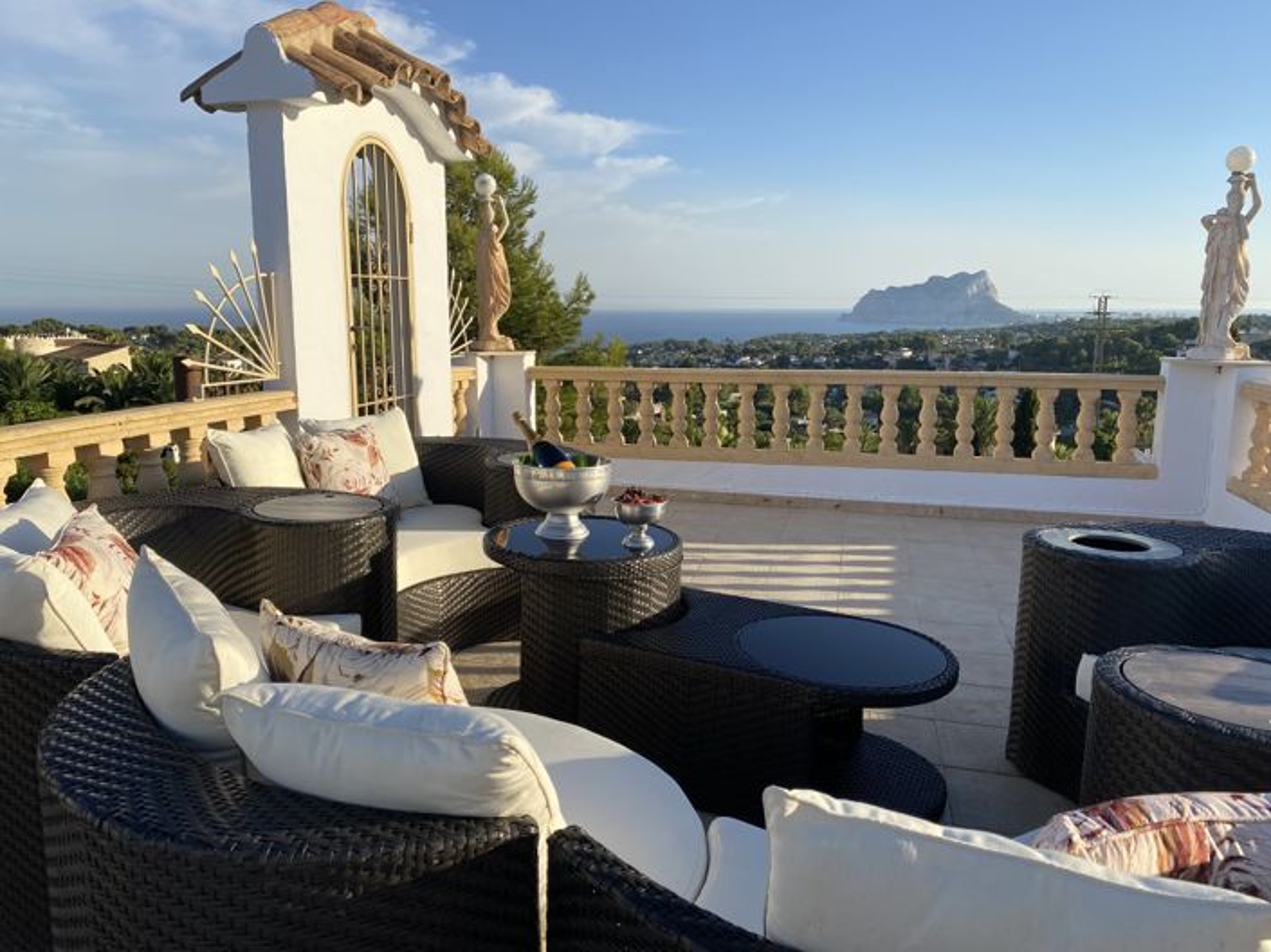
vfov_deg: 53.0
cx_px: 636
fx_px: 954
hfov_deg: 67.3
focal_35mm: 26
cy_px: 476
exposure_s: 1/2463
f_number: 1.8
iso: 32
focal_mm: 4.25
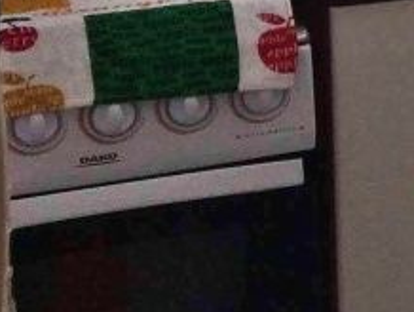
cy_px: -261
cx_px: 1176
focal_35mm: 170
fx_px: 2035
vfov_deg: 8.4
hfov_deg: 9.5
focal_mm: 4.15
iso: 32
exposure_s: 1/123
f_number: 2.2
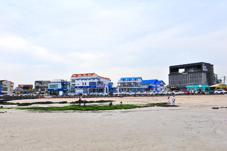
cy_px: 76
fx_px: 255
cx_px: 114
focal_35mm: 40
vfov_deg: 32.9
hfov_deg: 48.0
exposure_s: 1/100
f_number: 11
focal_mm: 27
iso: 200
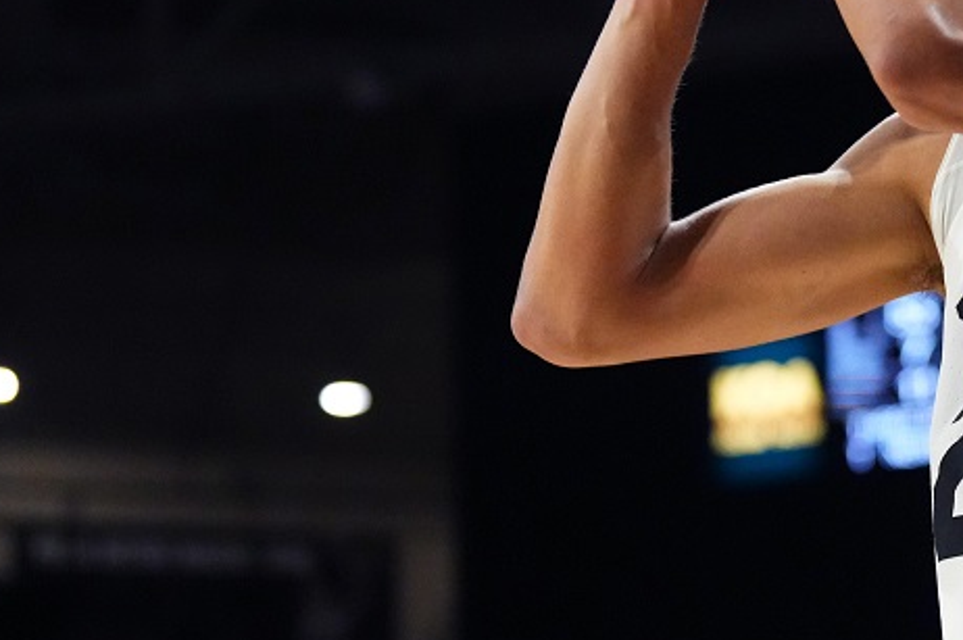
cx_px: 1086
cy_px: 270
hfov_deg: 11.1
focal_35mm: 182
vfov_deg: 7.5
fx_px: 4863
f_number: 3.2
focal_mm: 70
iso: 8000
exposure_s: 1/2500
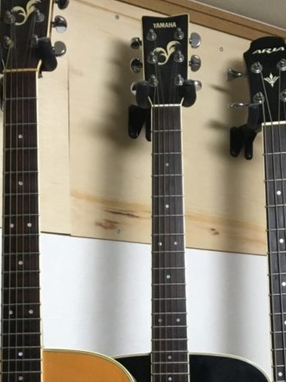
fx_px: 716
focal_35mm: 65
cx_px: 137
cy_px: 380
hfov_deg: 22.6
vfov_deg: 28.1
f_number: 2.2
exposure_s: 1/30
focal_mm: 4.15
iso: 125
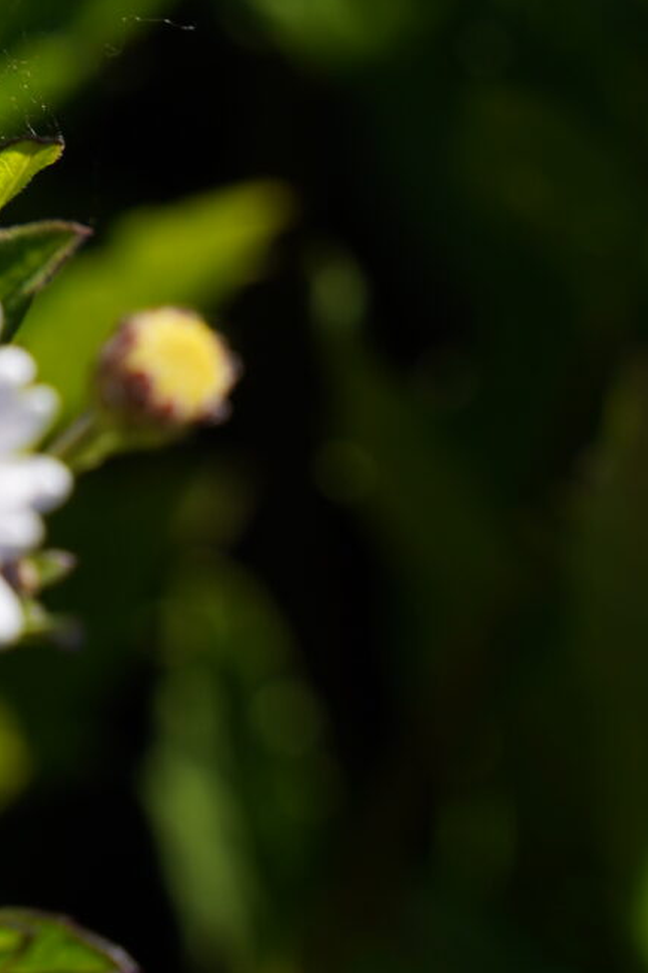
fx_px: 7942
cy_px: -457
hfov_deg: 4.6
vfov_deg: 6.9
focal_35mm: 294
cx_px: -498
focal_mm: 75
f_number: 7.1
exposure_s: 1/250
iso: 100
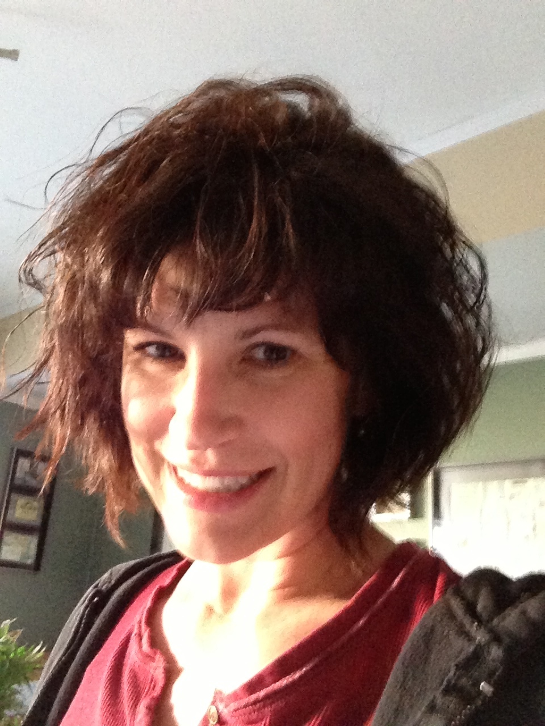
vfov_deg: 52.6
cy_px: 363
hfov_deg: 40.7
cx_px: 272
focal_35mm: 35
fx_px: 735
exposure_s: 1/15
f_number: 2.4
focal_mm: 2.18
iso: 500
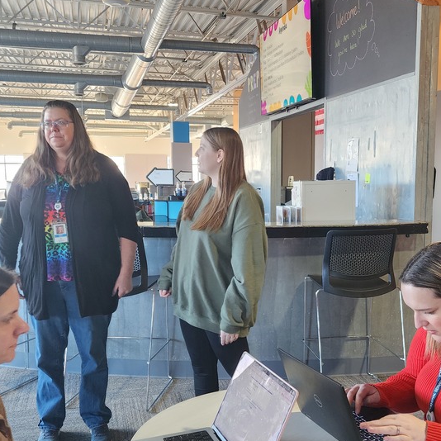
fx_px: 562
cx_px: 254
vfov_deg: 42.8
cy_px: 247
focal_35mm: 39
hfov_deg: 42.7
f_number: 1.8
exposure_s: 1/120
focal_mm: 6.4
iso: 640
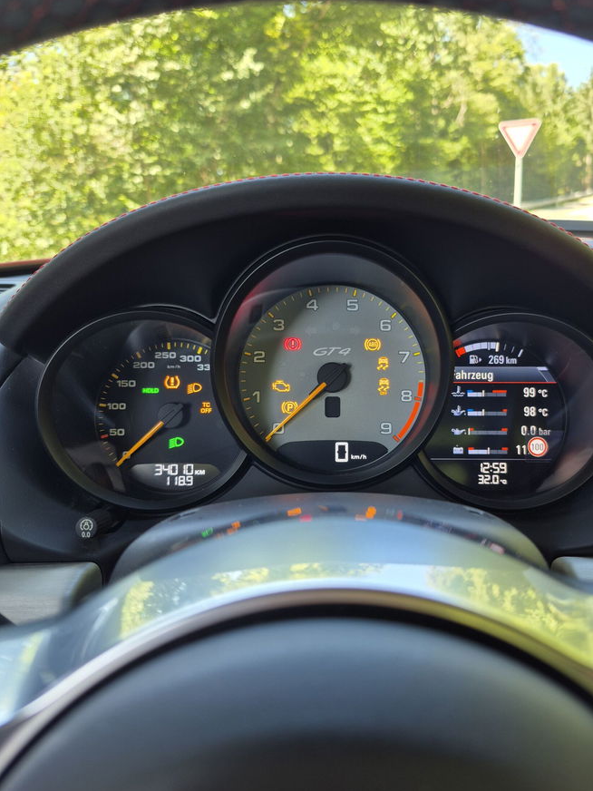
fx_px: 617
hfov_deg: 51.1
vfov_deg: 65.2
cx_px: 347
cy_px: 367
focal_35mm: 27
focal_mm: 5.4
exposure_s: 1/63
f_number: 1.8
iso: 32
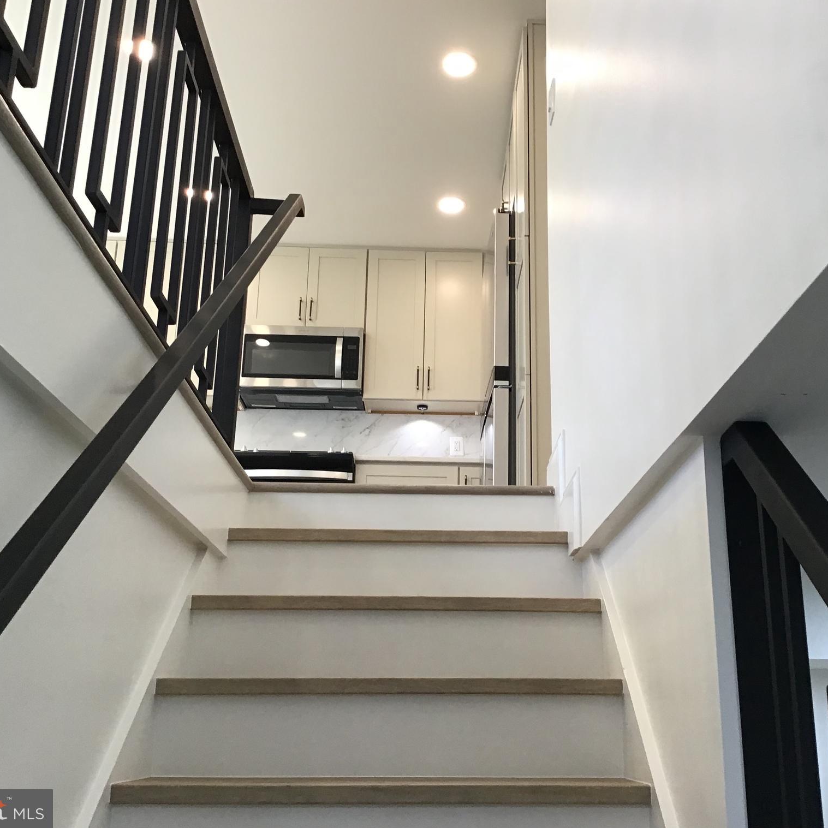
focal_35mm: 37
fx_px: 1001
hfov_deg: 44.8
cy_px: 415
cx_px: 475
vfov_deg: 44.9
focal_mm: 3.3
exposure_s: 1/30
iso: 25
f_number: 2.4
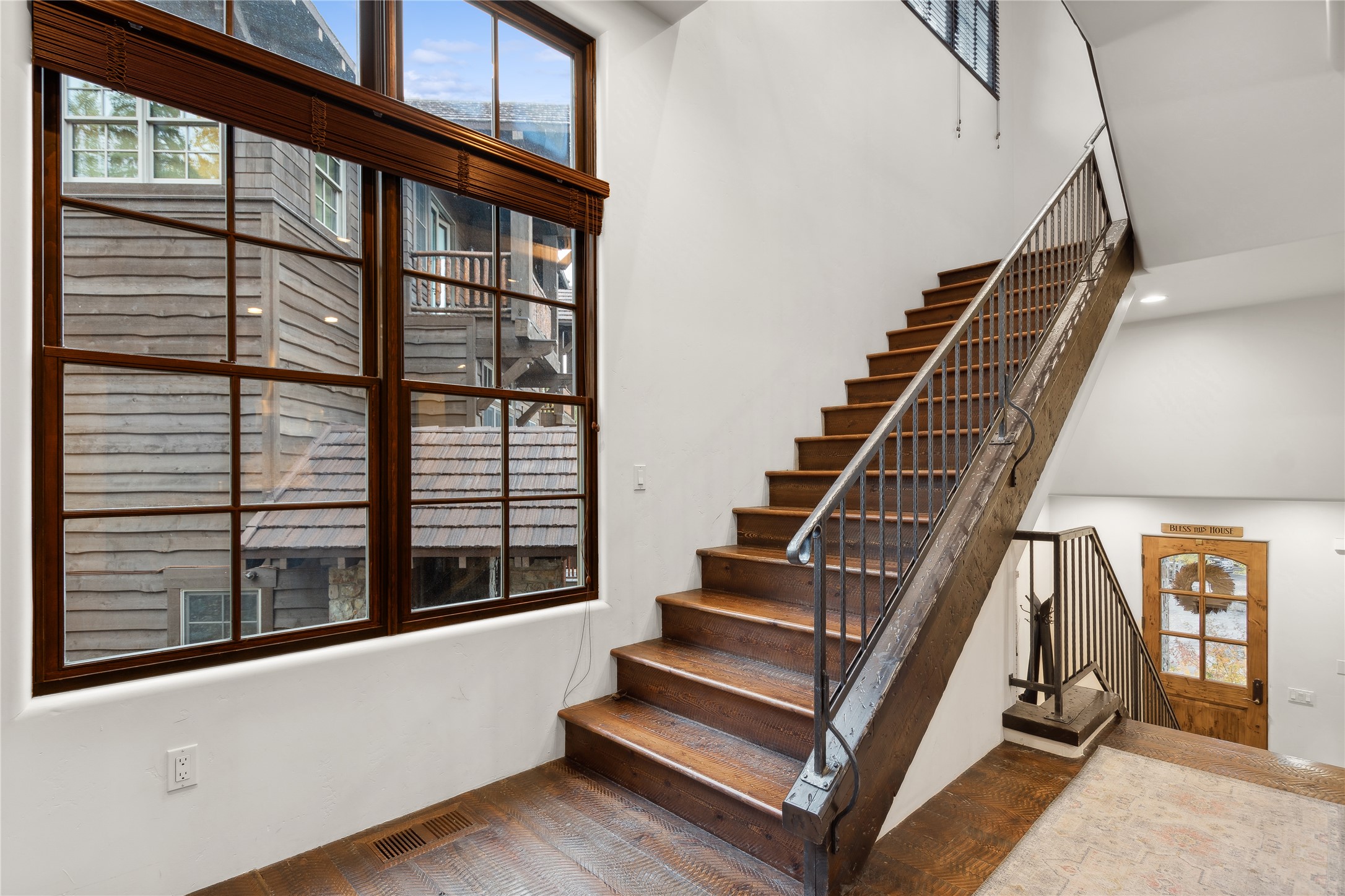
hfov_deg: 93.3
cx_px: 672
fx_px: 635
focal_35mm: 17
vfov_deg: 70.4
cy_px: 448
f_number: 6.3
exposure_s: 1/2.5
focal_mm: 11.5
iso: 100
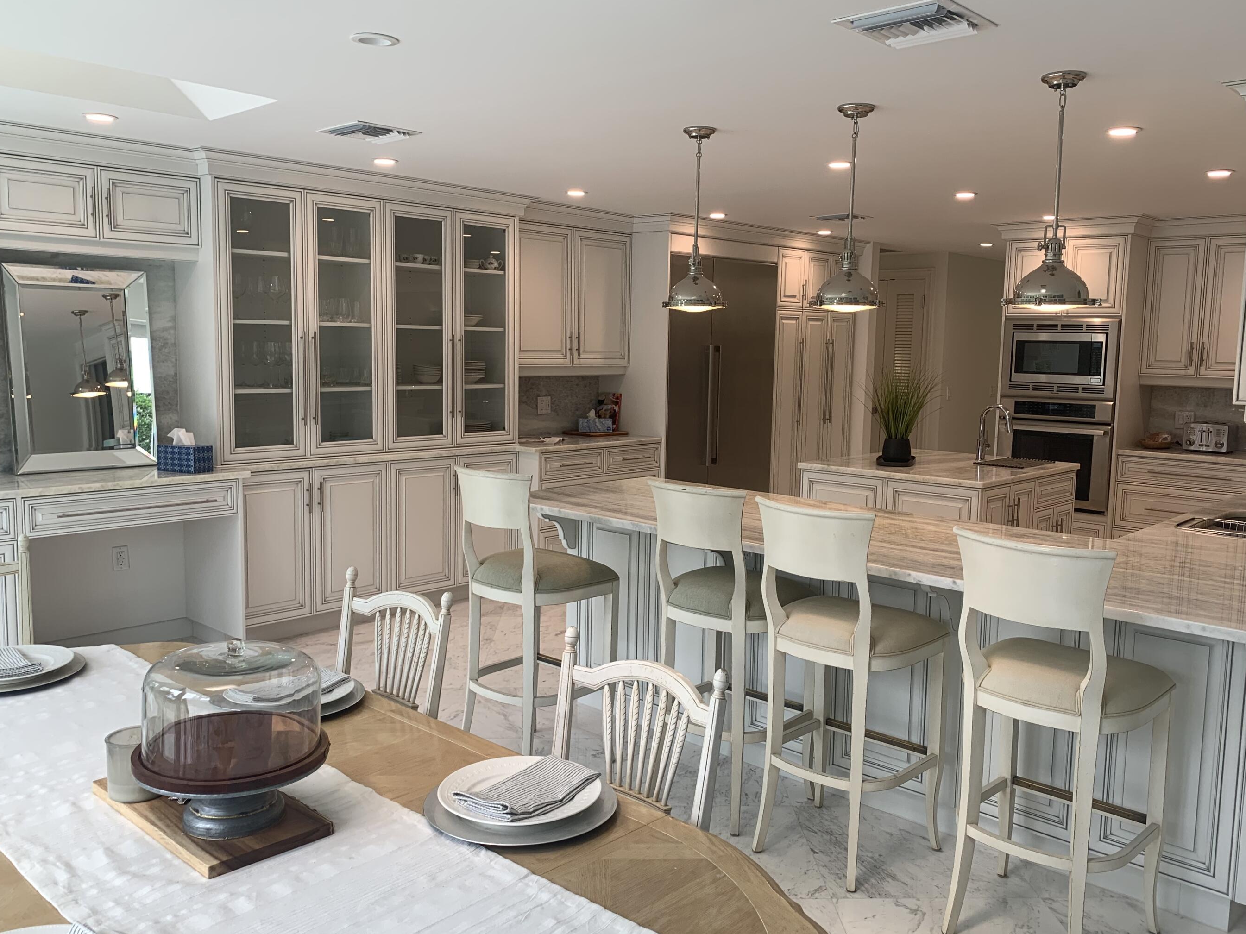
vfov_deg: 48.2
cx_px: 654
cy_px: 467
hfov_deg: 61.6
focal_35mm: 29
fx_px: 1044
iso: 32
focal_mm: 4.25
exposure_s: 1/120
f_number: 1.8
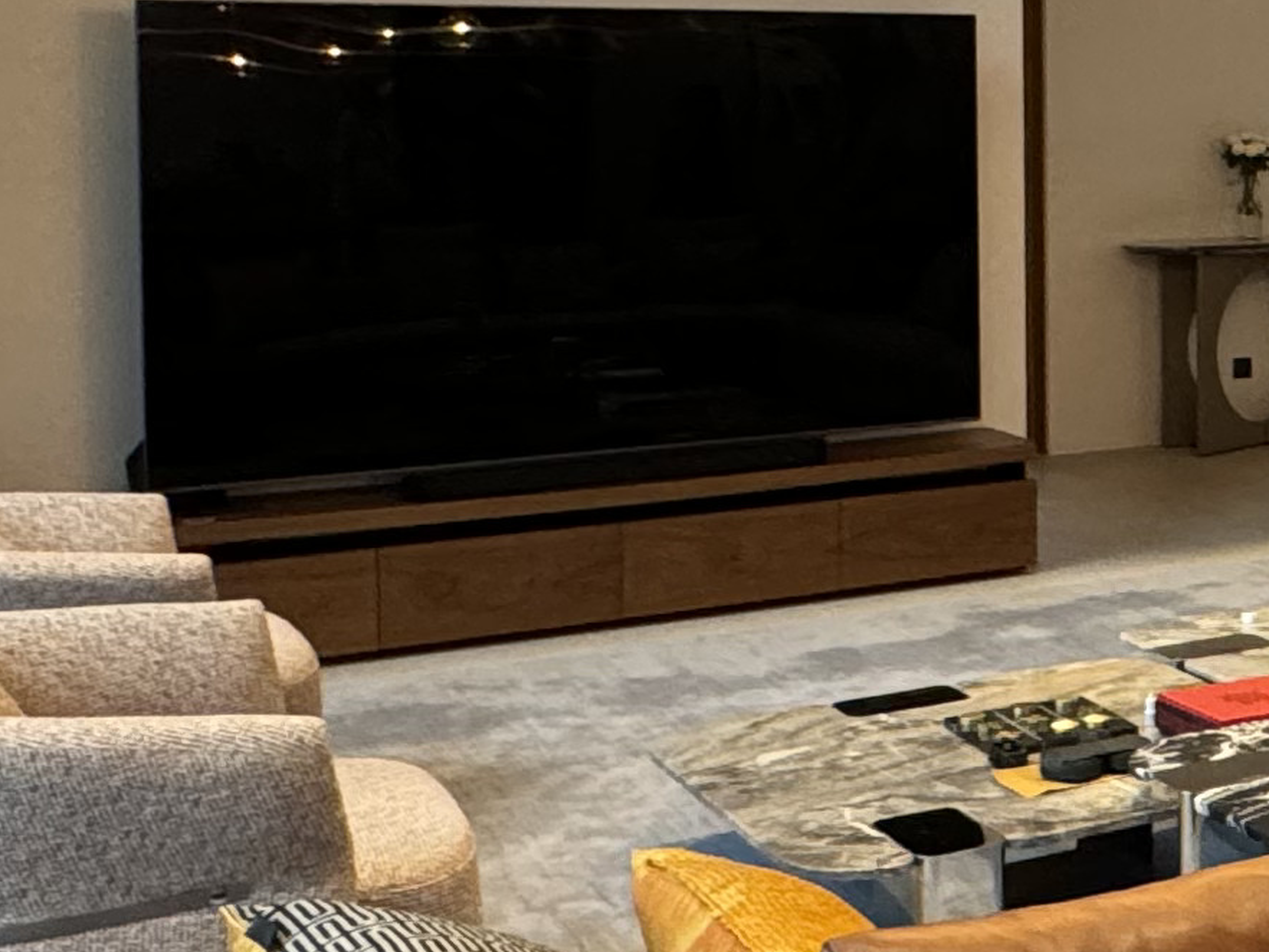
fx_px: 2347
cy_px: 157
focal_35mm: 64
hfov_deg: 26.4
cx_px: 1581
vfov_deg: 22.6
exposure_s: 1/50
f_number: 2.2
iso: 400
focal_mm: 2.22
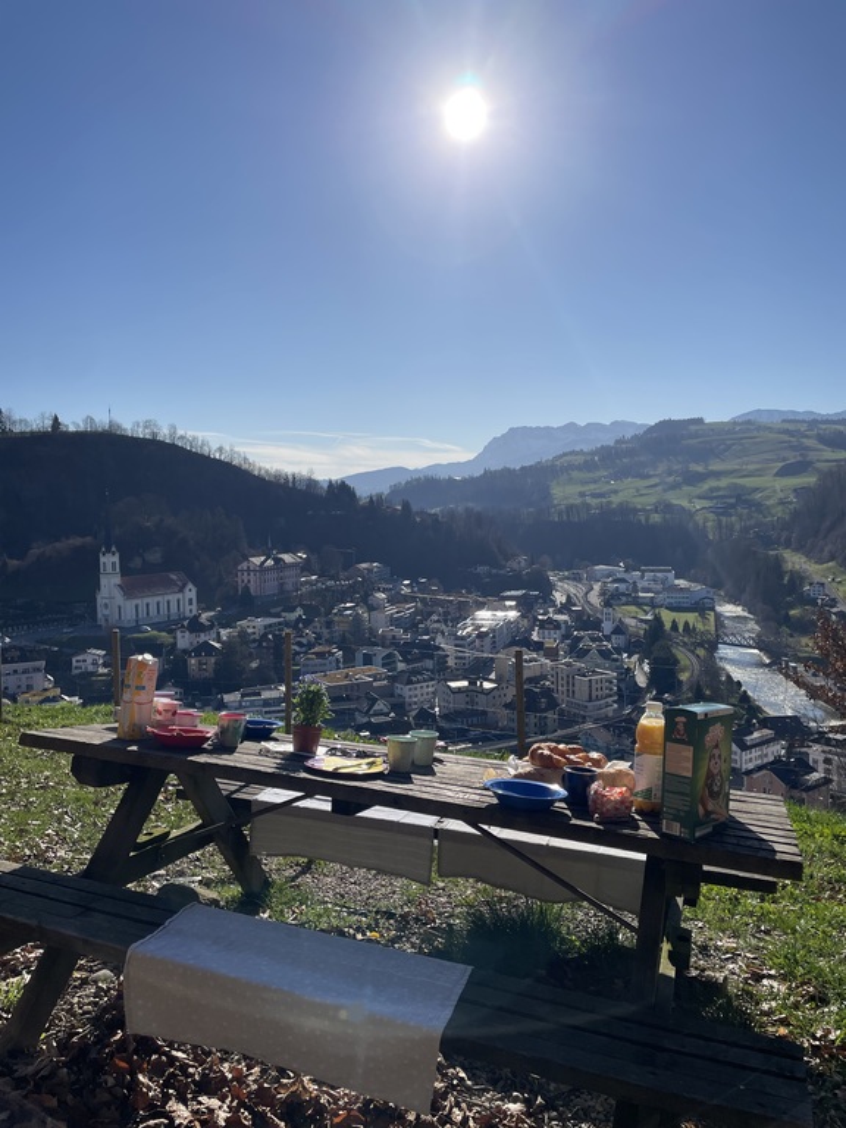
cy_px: 564
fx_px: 847
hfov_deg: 53.1
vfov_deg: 67.3
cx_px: 423
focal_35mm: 26
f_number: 1.6
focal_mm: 4.2
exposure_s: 1/9091
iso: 32
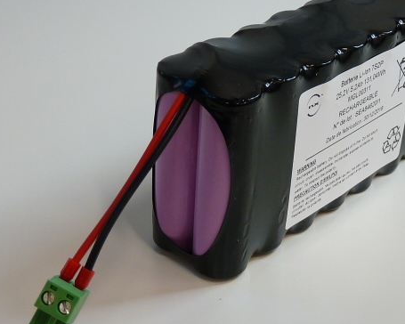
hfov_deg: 27.1
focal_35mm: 70
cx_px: 223
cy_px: 169
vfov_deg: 21.9
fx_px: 839
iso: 100
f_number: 2.8
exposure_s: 1/30
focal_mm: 5.2
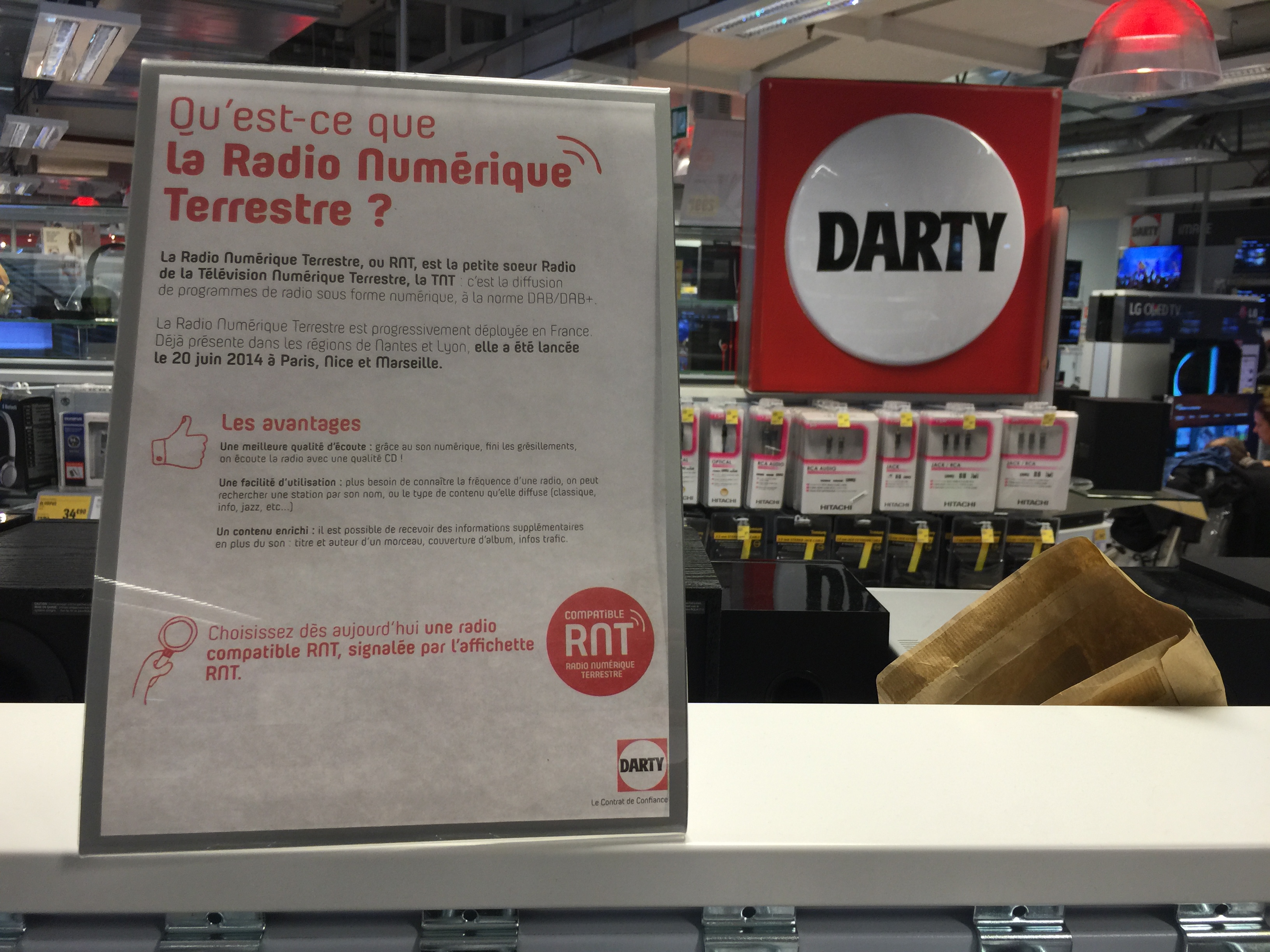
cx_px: 635
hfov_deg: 61.7
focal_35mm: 29
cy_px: 476
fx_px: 1064
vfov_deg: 48.2
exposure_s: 1/40
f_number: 2.2
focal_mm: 4.15
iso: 32
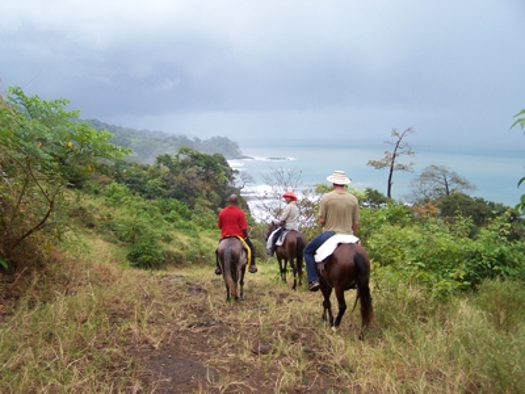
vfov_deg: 37.7
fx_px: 576
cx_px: 262
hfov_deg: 49.0
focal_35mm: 38
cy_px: 197
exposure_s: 1/90
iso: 80
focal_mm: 6.3
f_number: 2.8
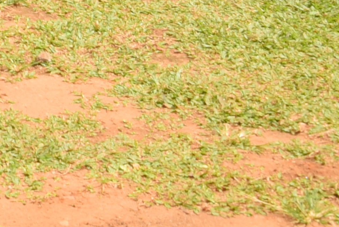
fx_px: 2054
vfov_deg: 5.9
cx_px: -485
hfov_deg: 8.6
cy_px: -424
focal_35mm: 218
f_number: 11
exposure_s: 1/125
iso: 250
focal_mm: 35
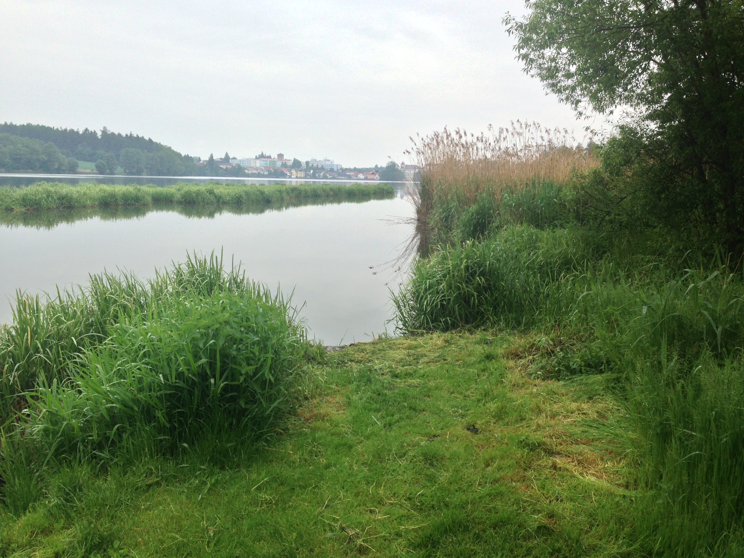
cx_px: 372
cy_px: 279
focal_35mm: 33
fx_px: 709
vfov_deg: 42.9
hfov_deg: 55.4
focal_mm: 4.12
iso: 50
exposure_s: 1/437
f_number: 2.4
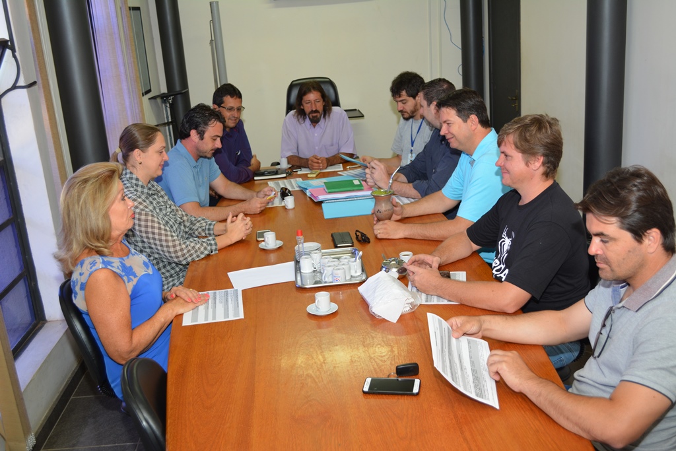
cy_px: 226
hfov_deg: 53.1
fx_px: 676
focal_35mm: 36
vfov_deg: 36.9
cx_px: 338
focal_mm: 24
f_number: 4
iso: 500
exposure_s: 1/60
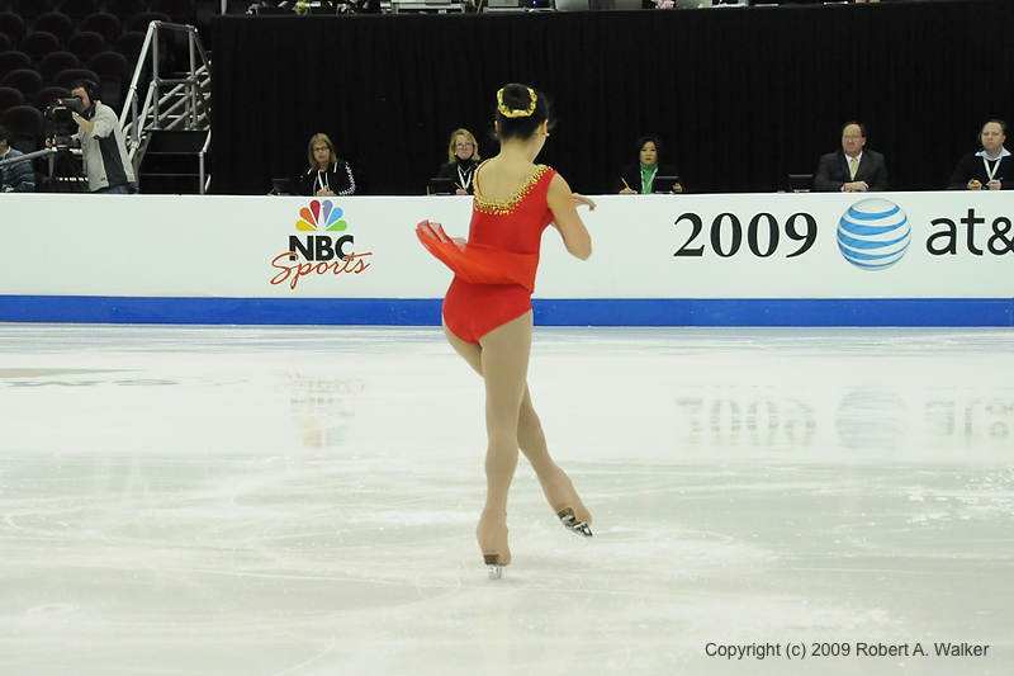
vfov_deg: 13.0
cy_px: 338
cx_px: 507
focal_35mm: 105
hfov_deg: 19.5
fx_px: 2957
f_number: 5.6
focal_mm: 70
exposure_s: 1/640
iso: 3200
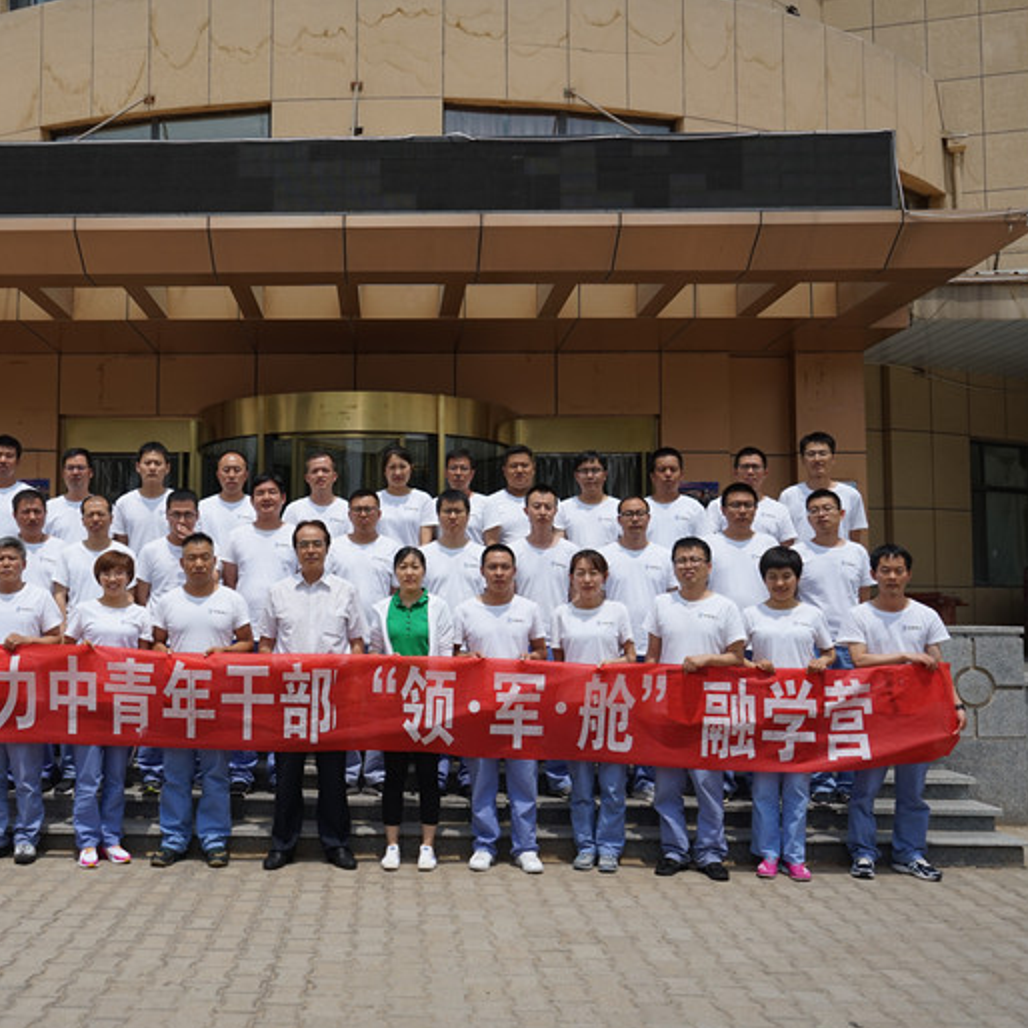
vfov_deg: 44.9
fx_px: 1243
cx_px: 320
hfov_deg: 44.1
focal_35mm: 37
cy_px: 515
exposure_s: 1/400
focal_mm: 28
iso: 100
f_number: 9
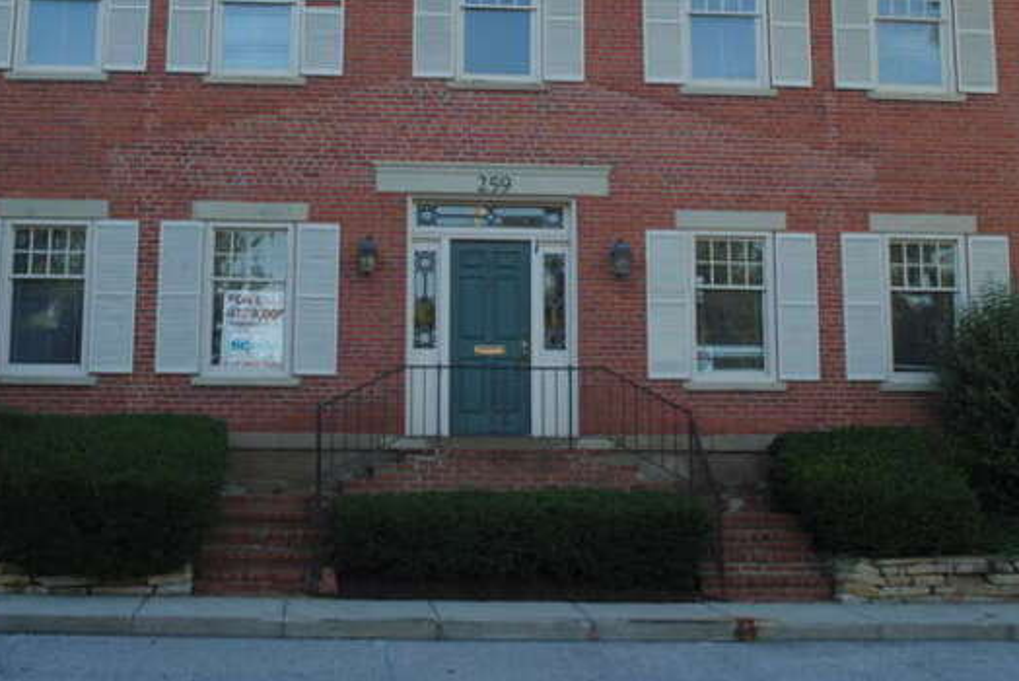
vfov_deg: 24.4
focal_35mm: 55
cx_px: 474
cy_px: 176
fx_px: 1558
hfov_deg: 36.2
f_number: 5.6
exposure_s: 1/125
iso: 180
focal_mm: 24
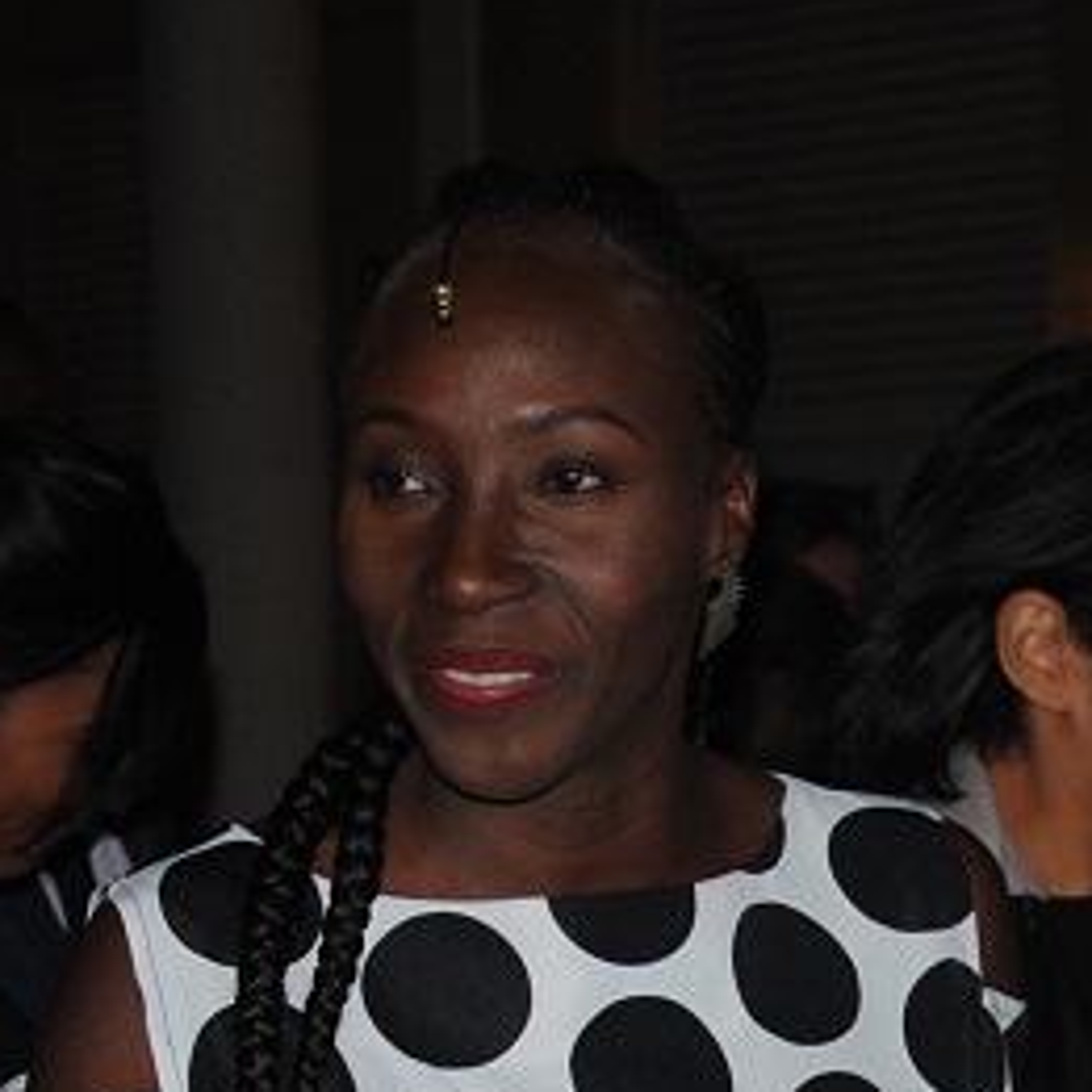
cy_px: 1178
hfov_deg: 11.8
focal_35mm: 147
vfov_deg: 11.7
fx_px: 5246
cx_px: 1013
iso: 200
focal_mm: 30
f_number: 4.2
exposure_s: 1/60
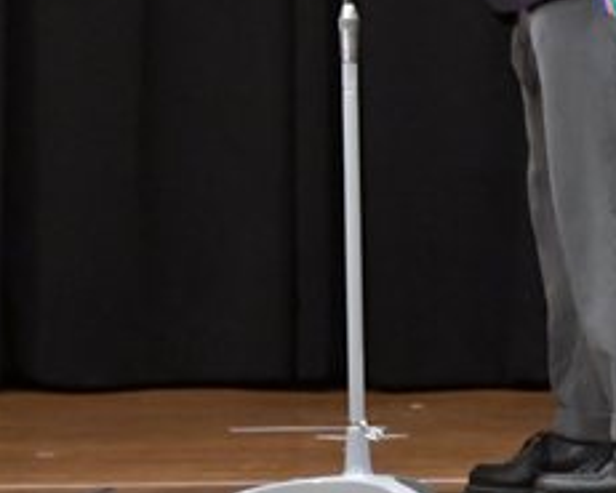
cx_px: 340
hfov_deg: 2.8
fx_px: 12439
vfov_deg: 2.3
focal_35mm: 682
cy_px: -123
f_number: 5.6
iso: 6400
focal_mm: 145
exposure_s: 1/400
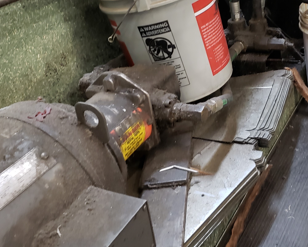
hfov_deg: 36.0
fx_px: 465
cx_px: 220
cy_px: 76
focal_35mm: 51
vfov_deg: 29.4
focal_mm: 4.3
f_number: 1.5
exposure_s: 1/11
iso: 250
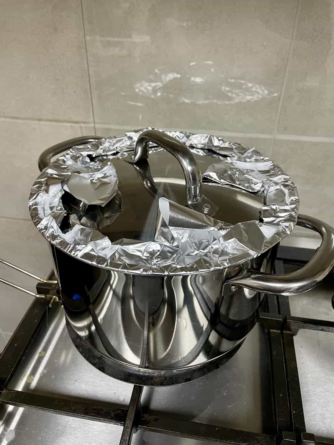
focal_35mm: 26
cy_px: 222
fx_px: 334
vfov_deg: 67.3
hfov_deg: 53.1
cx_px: 167
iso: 250
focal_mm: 4.2
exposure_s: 1/50
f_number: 1.6
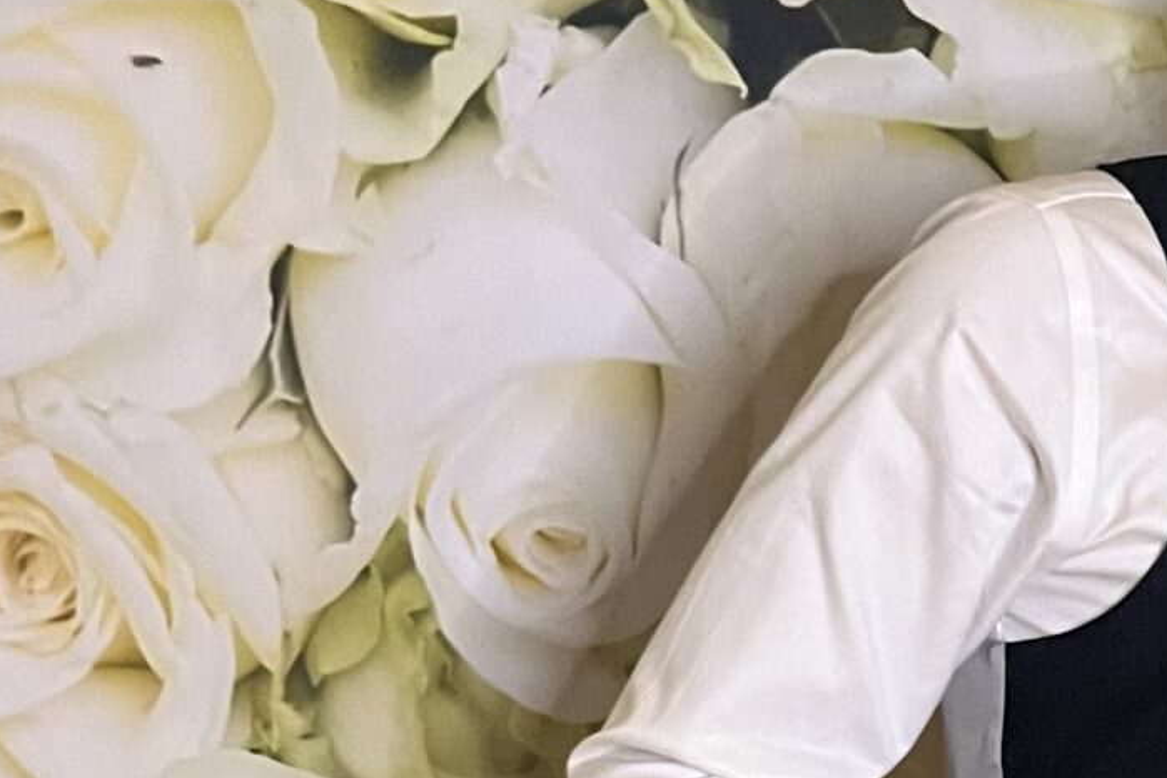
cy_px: 888
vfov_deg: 13.5
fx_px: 3209
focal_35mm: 99
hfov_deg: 19.1
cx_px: 1509
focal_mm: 5.1
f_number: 1.6
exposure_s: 1/60
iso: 400
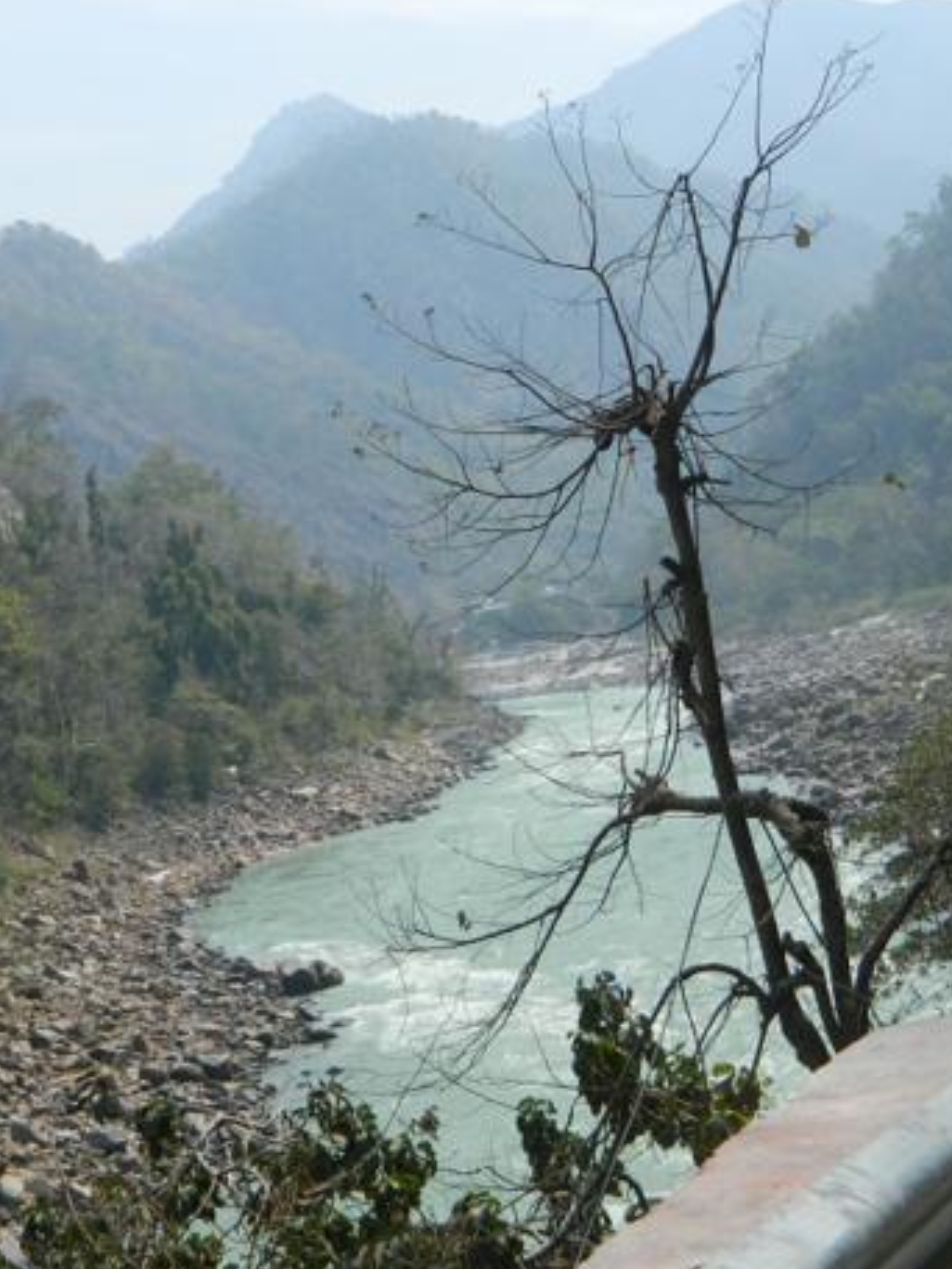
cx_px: 468
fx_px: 2640
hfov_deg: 20.4
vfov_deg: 26.3
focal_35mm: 72
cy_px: 164
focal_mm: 7.3
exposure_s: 1/800
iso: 80
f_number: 3.5
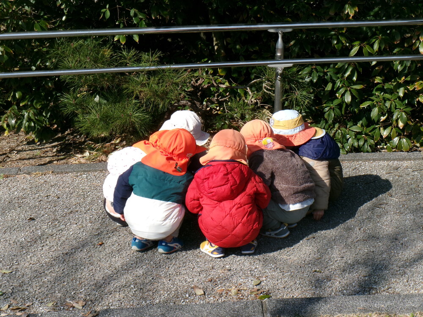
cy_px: 158
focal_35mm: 78
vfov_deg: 18.9
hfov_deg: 25.0
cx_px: 212
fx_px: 953
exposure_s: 1/80
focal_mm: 14
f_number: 14.3
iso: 100
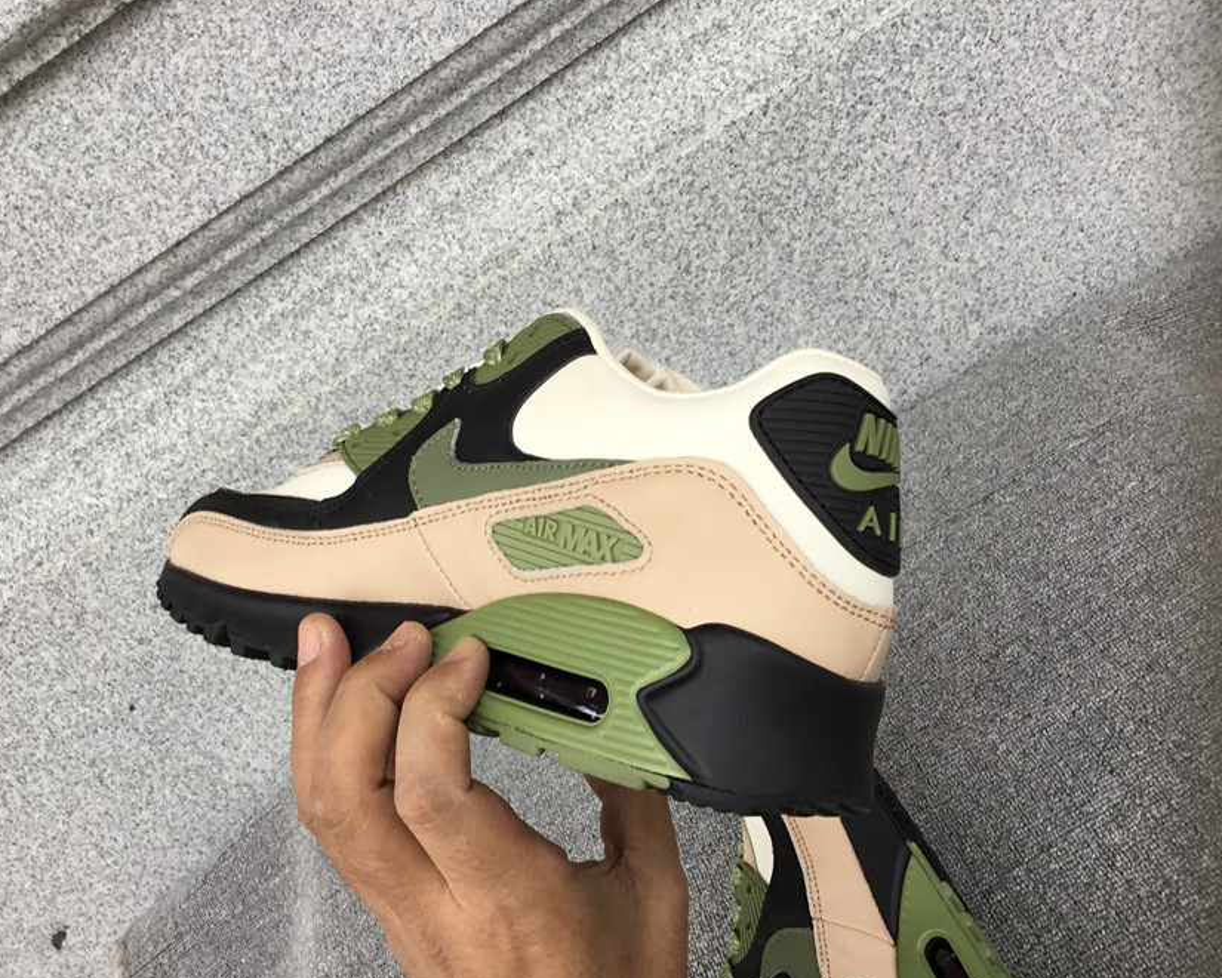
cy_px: 491
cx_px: 561
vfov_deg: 44.5
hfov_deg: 54.2
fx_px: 1193
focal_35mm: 33
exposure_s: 1/50
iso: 25
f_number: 2.4
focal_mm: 3.3
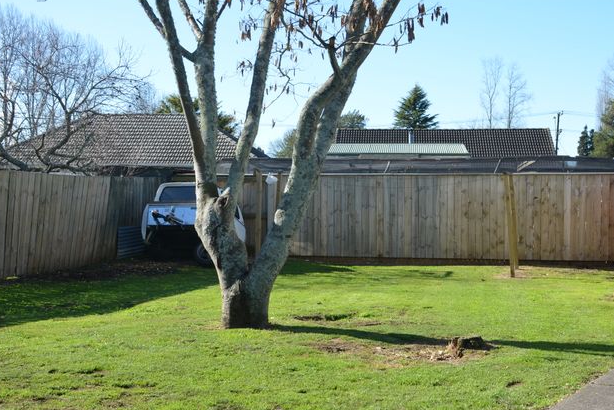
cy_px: 242
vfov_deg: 26.7
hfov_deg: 39.1
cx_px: 341
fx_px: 864
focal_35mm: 51
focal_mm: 27
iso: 180
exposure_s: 1/250
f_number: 8
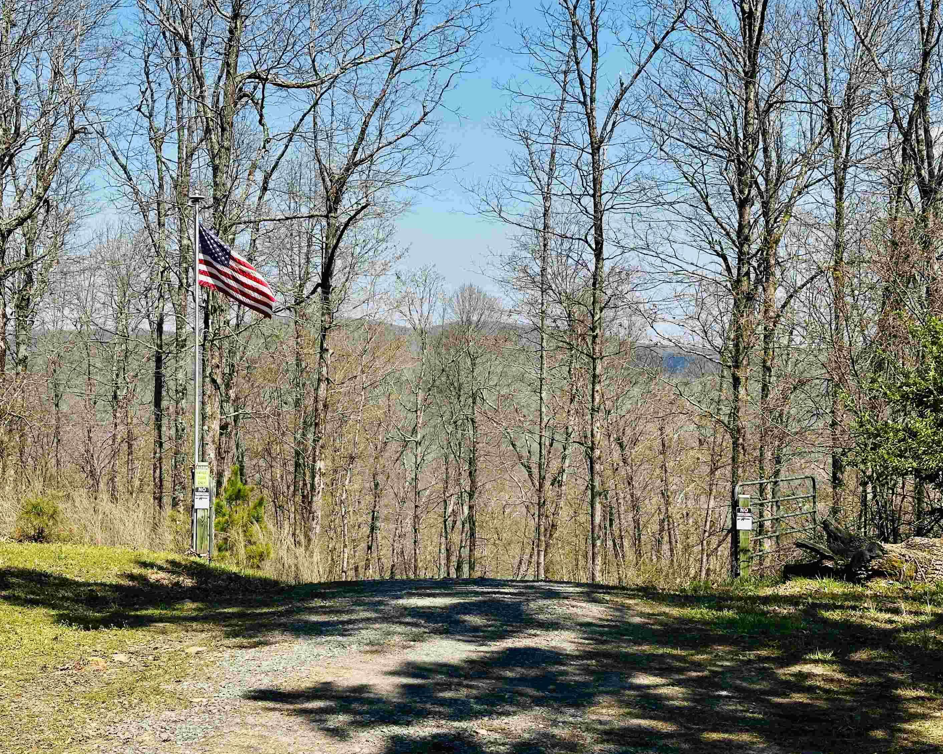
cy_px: 383
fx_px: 1423
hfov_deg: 36.6
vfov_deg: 29.7
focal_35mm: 51
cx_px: 449
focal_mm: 6.86
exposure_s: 1/3472
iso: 64
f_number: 1.78
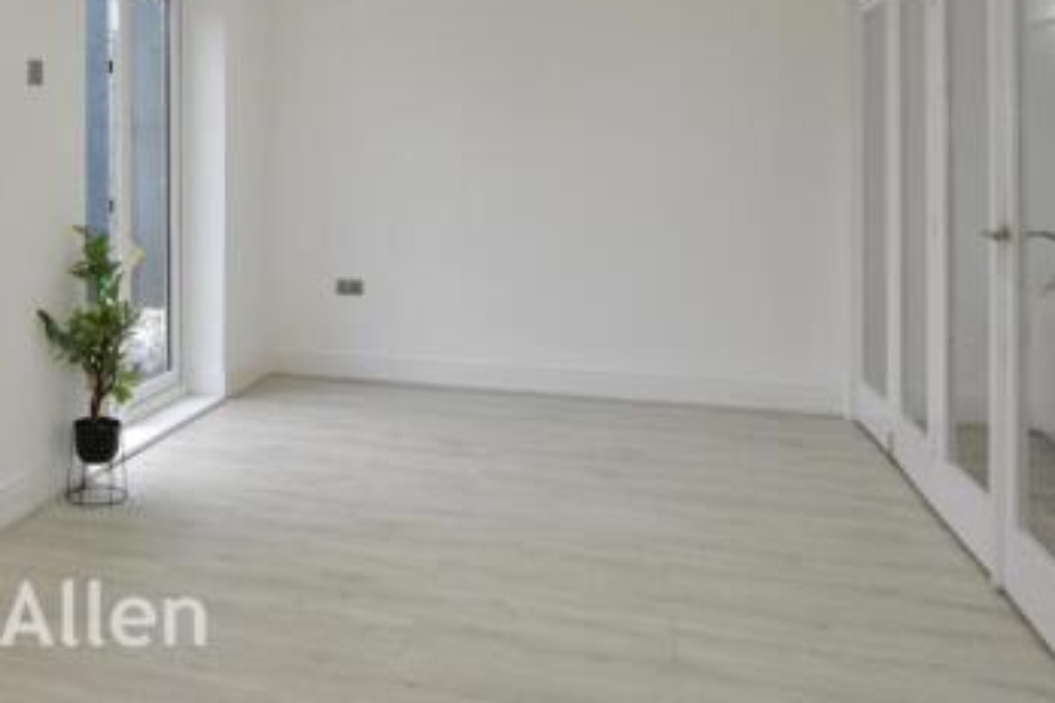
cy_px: 160
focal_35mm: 34
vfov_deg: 37.7
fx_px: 996
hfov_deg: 52.4
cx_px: 217
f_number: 8
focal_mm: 12
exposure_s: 1/13
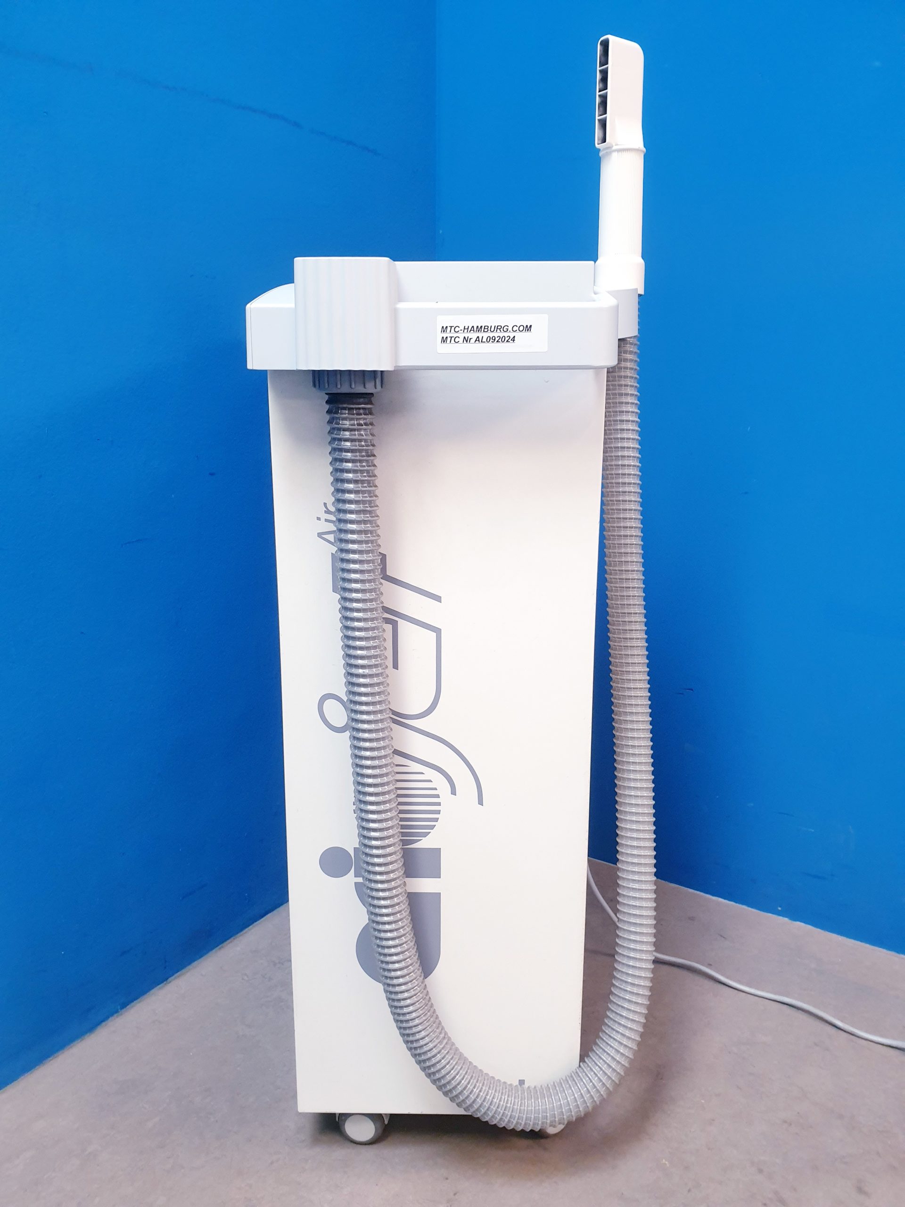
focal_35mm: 26
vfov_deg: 67.3
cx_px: 452
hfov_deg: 53.1
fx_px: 906
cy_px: 604
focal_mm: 4.3
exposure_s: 1/50
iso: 250
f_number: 2.4
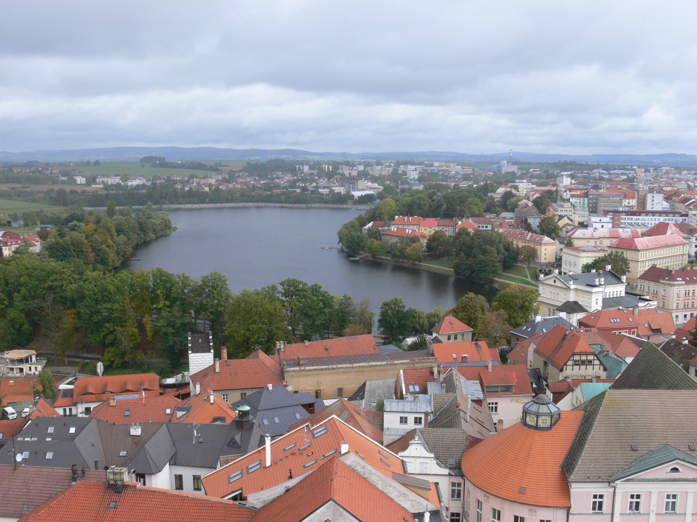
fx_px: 705
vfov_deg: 40.7
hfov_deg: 52.6
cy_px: 261
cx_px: 348
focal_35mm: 35
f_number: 5.6
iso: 100
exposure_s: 1/200
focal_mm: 7.4
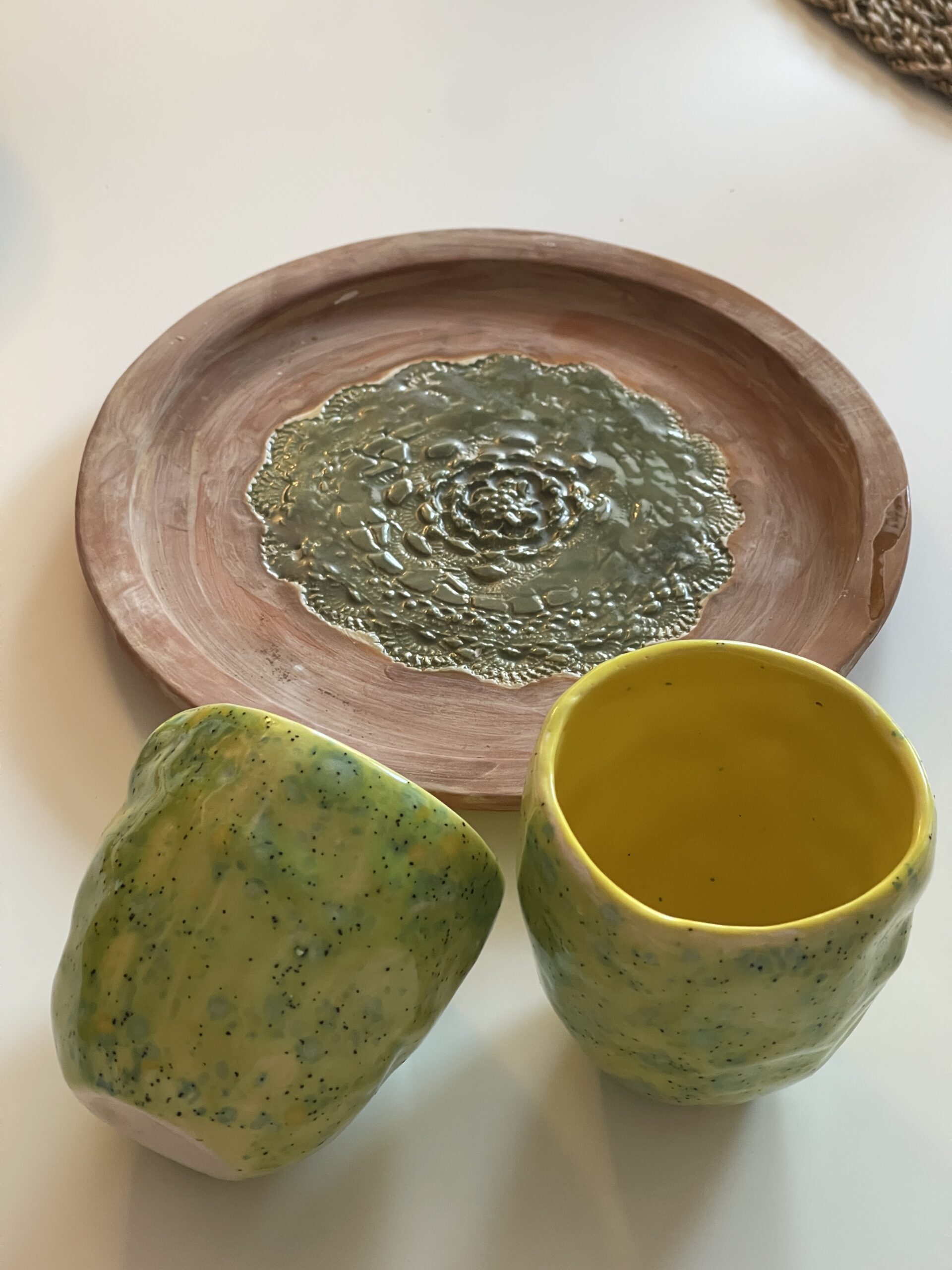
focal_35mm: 64
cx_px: 476
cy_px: 635
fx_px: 2347
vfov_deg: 30.3
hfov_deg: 22.9
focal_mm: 7.5
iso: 400
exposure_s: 1/60
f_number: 2.2
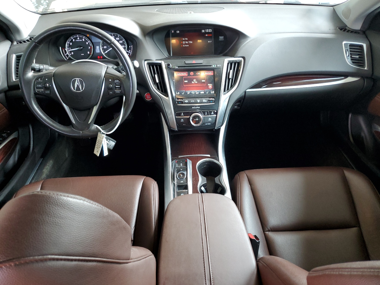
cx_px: 190
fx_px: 285
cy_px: 142
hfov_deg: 67.3
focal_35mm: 26
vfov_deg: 53.1
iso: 124
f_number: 1.5
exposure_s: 1/60.2
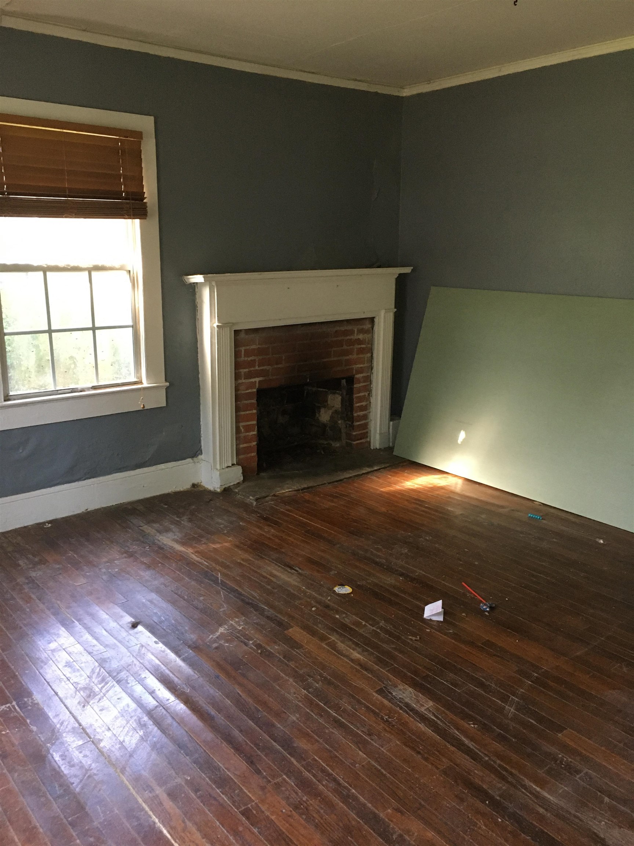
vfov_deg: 61.7
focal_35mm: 29
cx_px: 317
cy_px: 423
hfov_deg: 48.2
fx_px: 708
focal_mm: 4.15
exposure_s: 1/24
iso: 200
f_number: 2.2
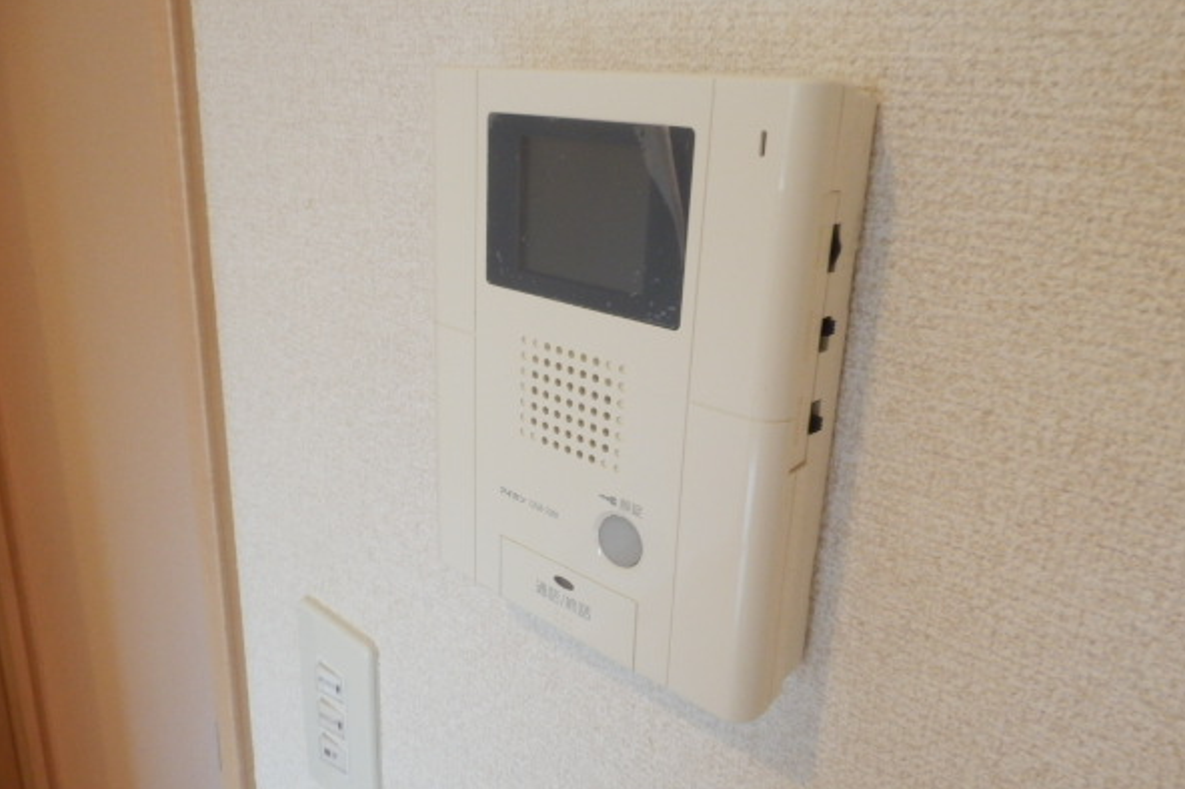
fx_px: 888
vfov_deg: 47.9
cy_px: 390
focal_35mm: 27
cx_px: 621
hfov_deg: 67.4
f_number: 3
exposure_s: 1/30
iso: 400
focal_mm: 4.2
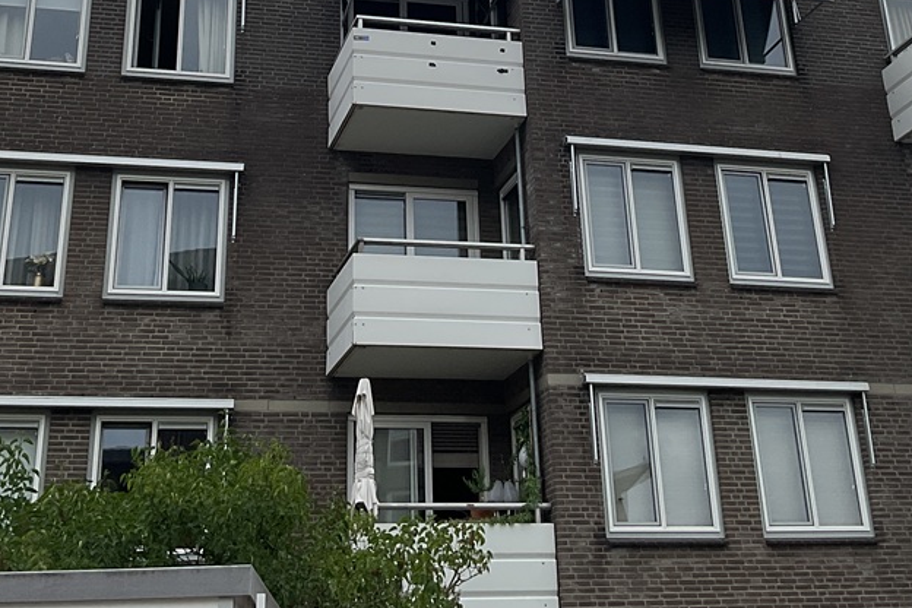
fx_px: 1469
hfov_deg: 34.5
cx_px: 469
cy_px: -37
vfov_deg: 22.3
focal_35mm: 58
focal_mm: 3
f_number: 1.8
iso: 16
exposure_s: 1/3322
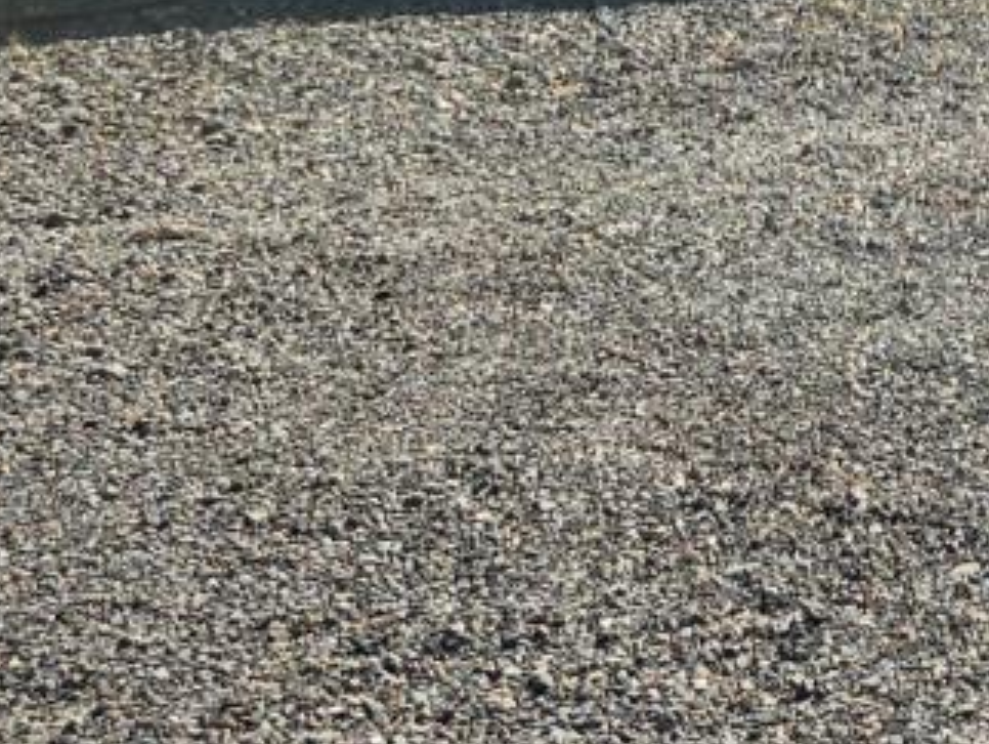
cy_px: -552
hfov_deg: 16.9
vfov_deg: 12.7
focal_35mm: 107
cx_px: 1428
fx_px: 3059
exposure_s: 1/2333
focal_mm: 5.4
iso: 25
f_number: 1.8
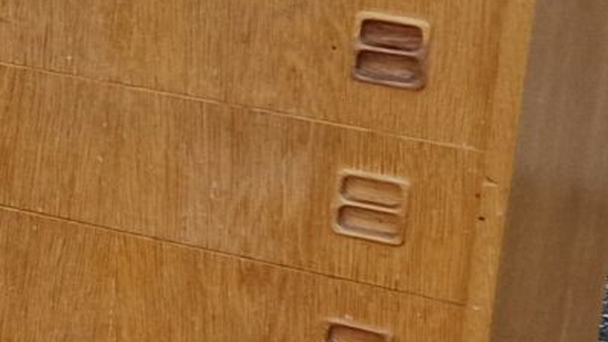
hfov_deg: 12.2
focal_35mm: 161
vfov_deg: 7.5
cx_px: -490
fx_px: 2596
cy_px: 176
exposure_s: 1/180
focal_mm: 6.4
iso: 50
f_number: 1.8
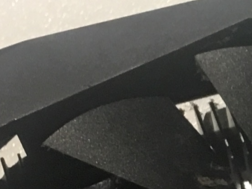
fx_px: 1529
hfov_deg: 8.4
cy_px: 329
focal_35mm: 210
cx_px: 675
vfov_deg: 6.9
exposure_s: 1/17
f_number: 2.2
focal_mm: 4.15
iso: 64
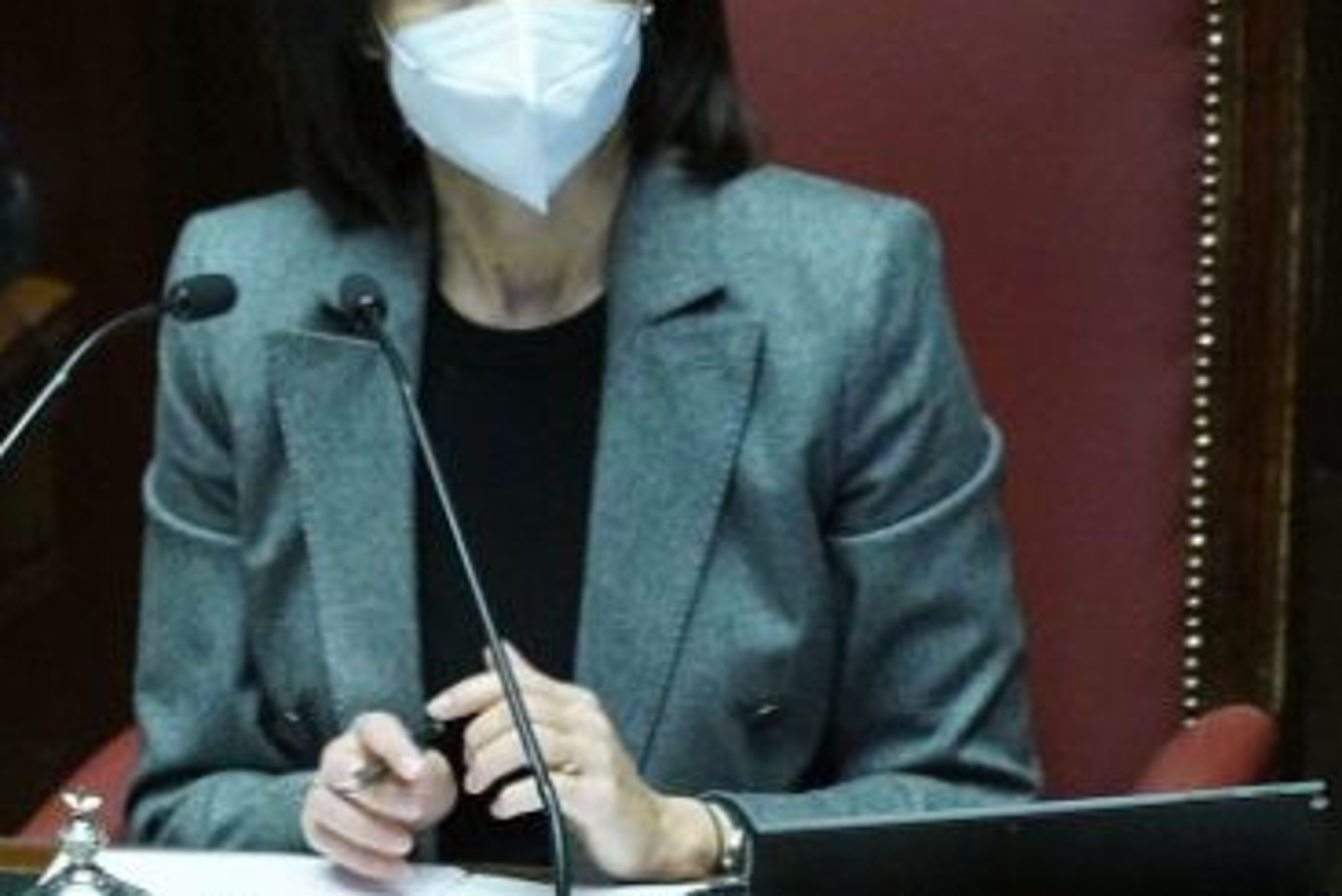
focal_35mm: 1254
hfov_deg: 1.6
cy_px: 307
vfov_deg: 1.1
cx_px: 197
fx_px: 46762
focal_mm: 400
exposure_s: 1/160
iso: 12800
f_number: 5.6
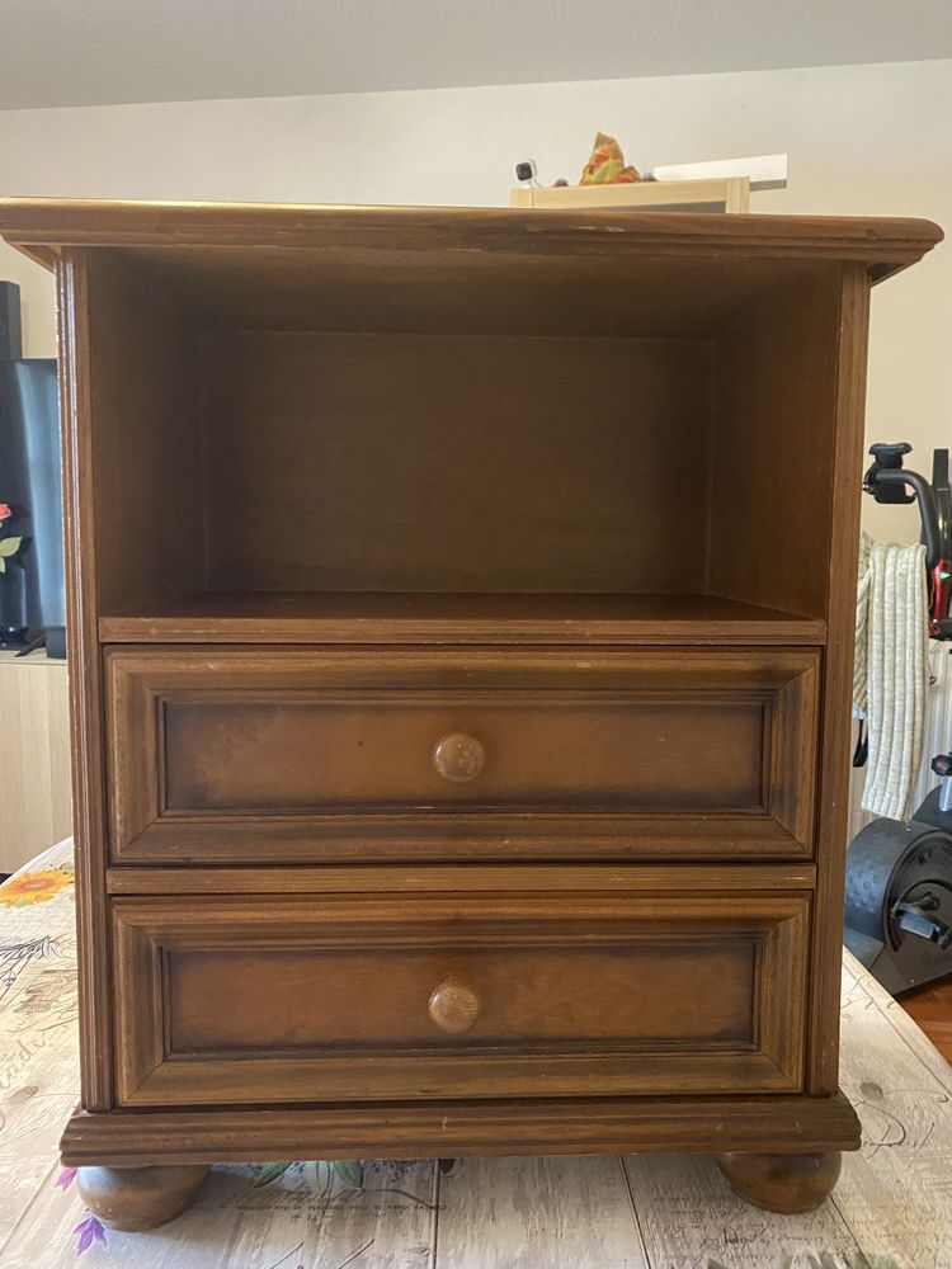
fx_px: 953
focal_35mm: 26
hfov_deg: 53.1
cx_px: 476
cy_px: 634
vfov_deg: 67.3
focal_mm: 4.25
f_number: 1.8
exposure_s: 1/25
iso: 640
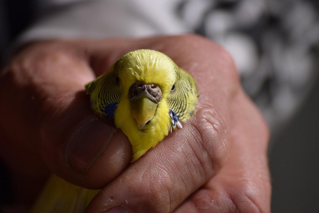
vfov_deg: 4.6
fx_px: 2658
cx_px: 160
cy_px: 106
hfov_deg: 6.9
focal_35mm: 300
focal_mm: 200
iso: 400
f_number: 5.6
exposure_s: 1/1250
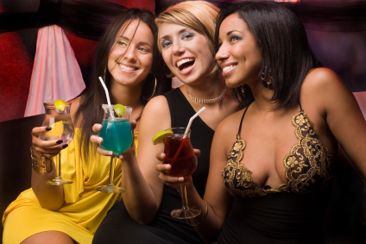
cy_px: 122
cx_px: 183
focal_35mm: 72
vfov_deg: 18.9
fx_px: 732
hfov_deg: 28.1
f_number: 9
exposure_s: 1/125
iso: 200
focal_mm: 48
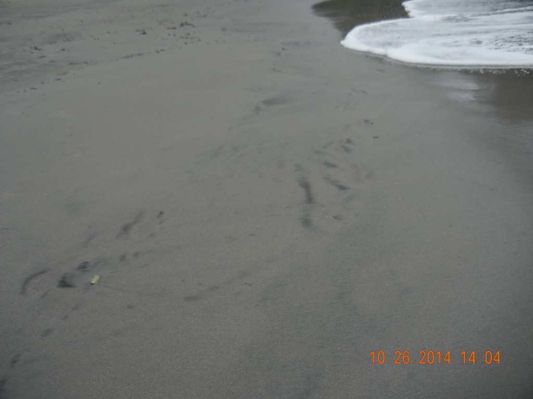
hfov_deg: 60.0
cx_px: 266
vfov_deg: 46.8
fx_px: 462
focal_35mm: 30
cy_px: 200
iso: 160
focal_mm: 5.4
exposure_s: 1/863
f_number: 7
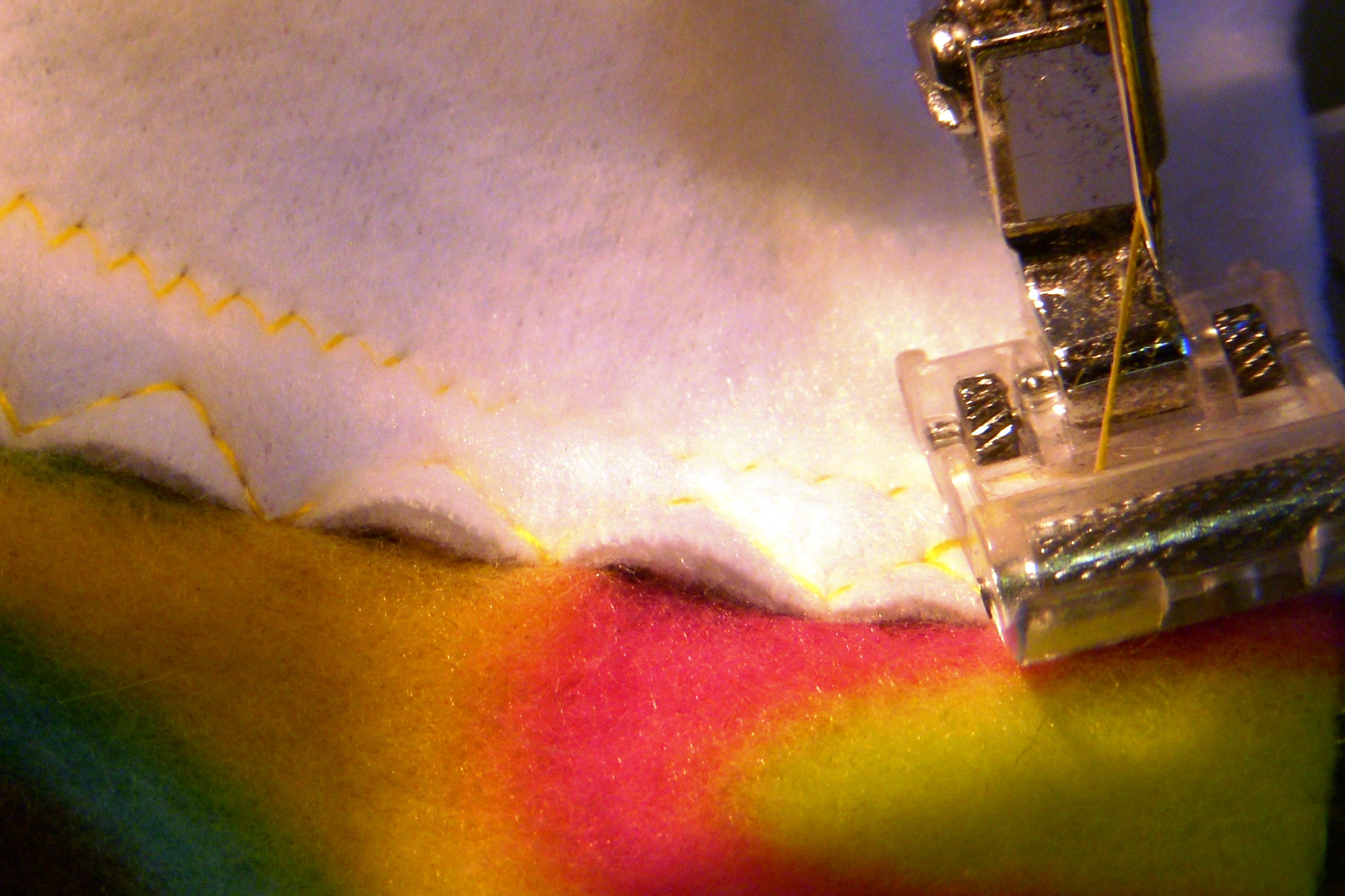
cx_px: 482
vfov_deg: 14.9
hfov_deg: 22.1
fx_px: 3437
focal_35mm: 92
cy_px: 471
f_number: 3.7
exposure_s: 1/50
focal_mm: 11
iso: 125
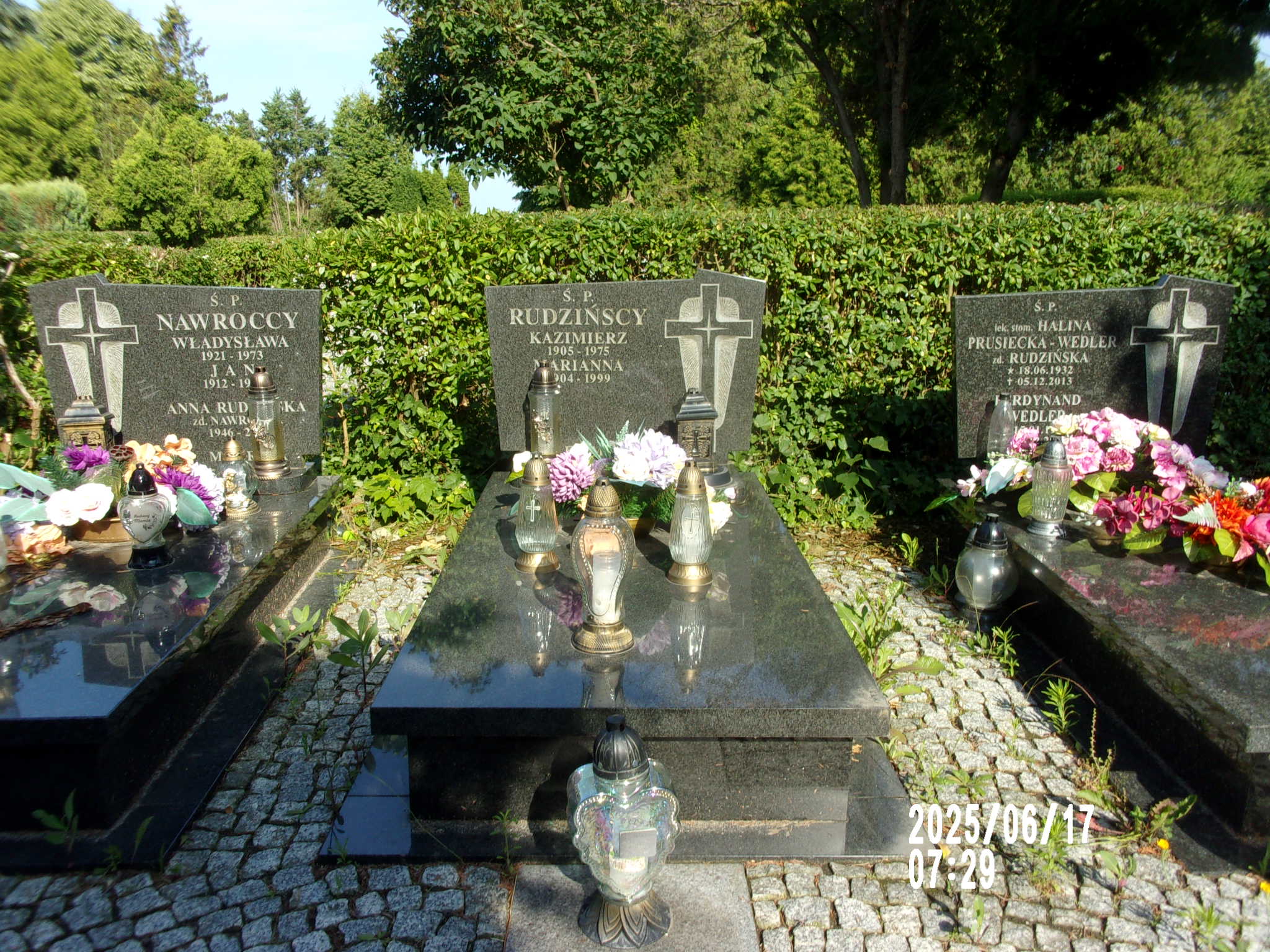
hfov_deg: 63.4
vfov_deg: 49.7
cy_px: 476
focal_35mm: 28
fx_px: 1027
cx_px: 635
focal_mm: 5.1
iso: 80
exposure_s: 1/45
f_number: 10.8
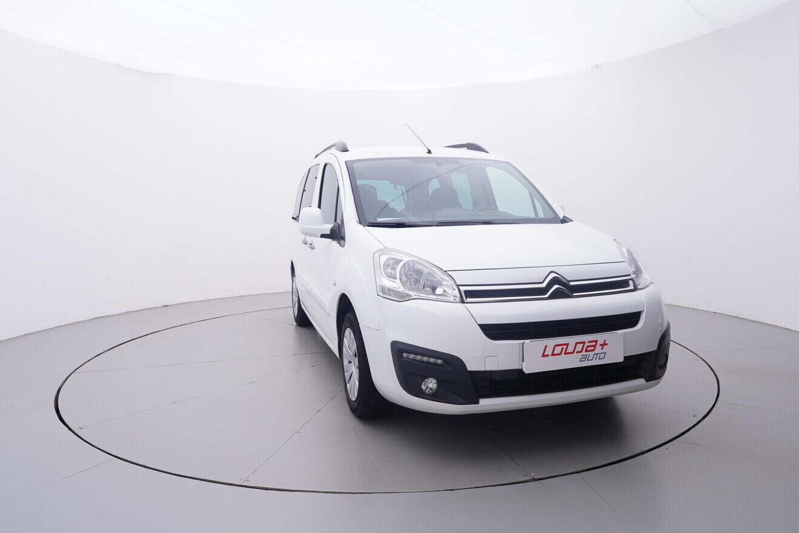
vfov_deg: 52.1
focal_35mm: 25
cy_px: 275
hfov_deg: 72.5
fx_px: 545
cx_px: 388
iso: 200
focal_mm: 15
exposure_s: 1/80
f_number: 5
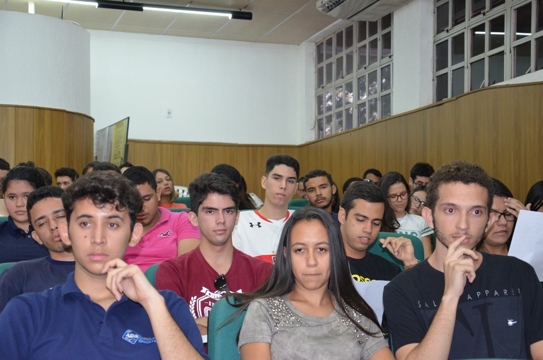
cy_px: 180
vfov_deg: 20.1
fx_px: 1016
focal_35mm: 68
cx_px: 272
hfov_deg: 29.9
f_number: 4.8
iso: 2000
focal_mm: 45
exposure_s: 1/60
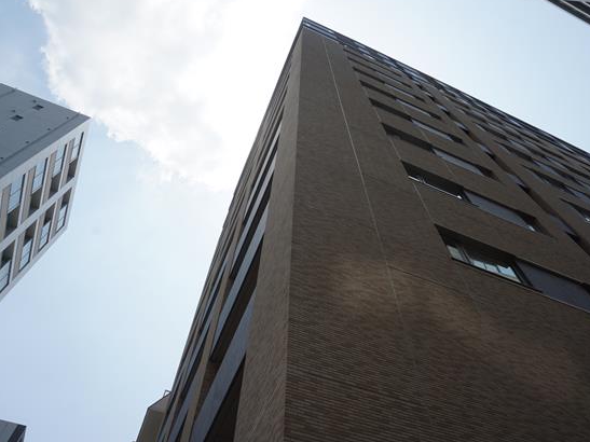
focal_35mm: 27
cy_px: 215
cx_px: 326
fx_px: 460
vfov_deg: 51.3
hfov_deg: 65.2
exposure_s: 1/250
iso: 100
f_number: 9
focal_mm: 16
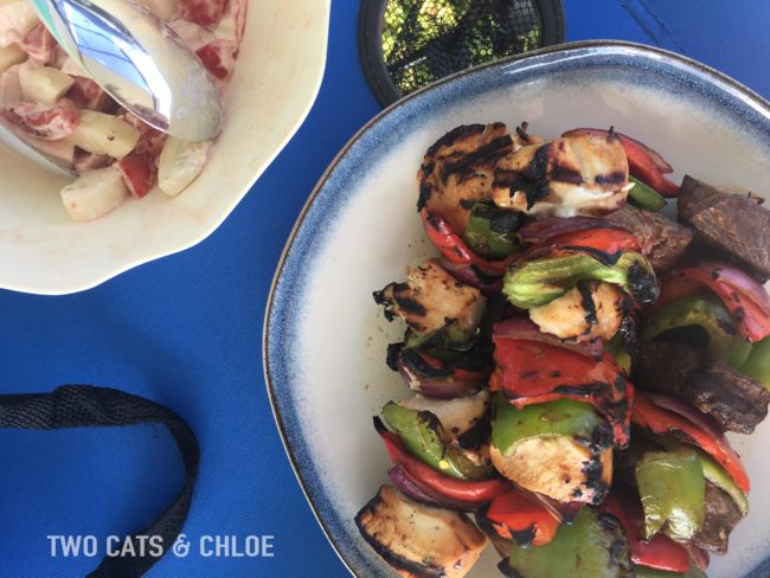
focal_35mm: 29
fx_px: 645
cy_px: 289
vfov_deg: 48.3
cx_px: 385
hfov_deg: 61.6
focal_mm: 4.15
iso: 25
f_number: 2.2
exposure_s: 1/146
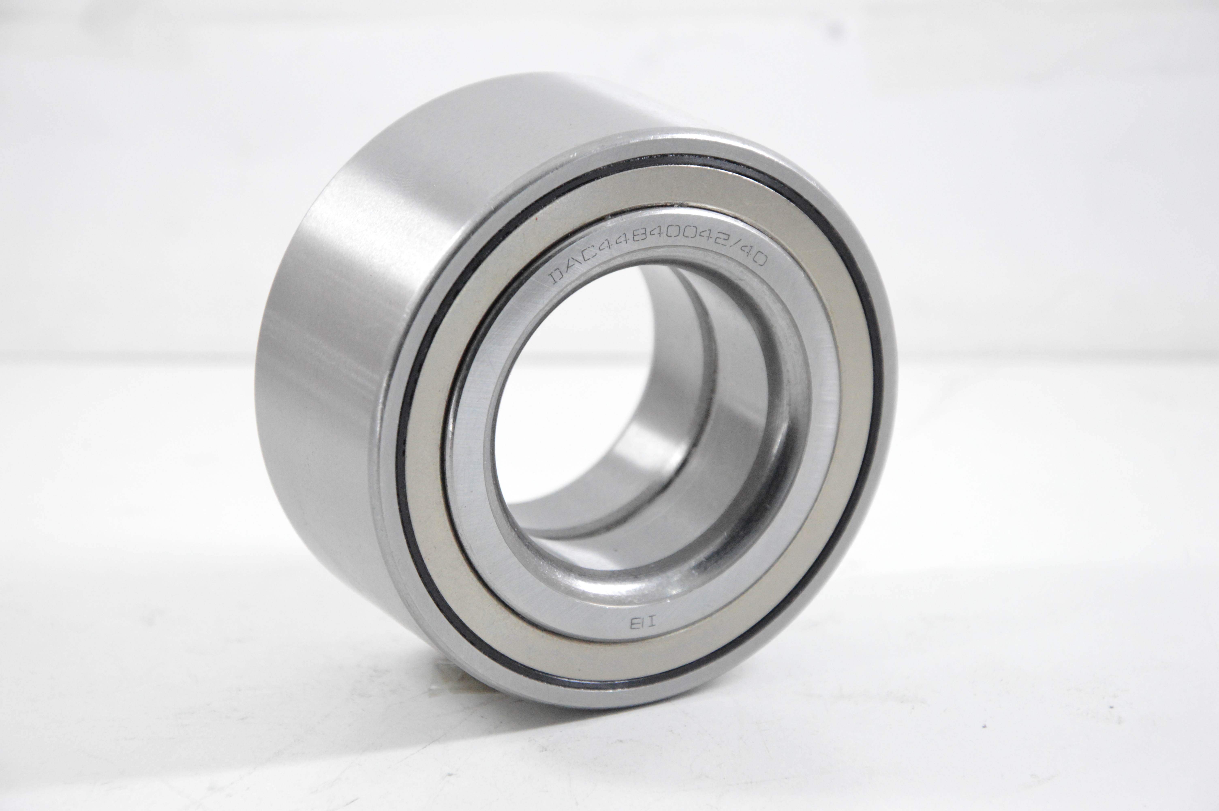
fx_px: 4669
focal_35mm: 138
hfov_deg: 14.9
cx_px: 610
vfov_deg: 9.9
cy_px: 406
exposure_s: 1/100
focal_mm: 92
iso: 3200
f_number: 7.1
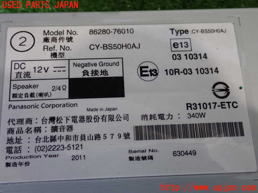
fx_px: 328
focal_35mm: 44
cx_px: 129
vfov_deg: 32.9
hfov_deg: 42.9
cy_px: 96
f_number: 2.9
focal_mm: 7.84
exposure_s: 1/50
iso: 500
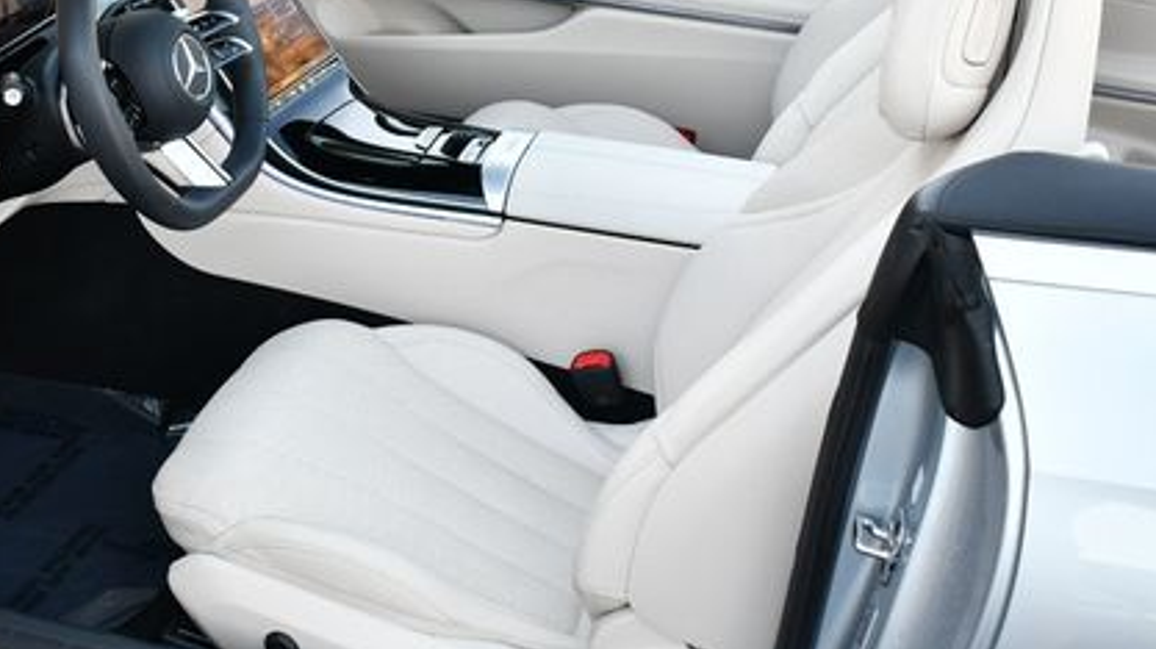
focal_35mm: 58
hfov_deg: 35.8
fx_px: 1777
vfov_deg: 20.6
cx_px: 413
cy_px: 230
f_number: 3.5
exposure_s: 1/250
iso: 400
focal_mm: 18
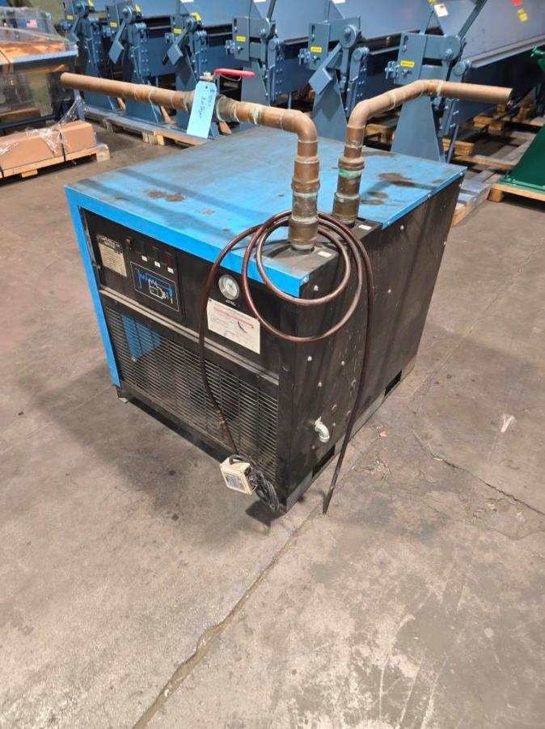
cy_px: 364
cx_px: 272
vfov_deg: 74.0
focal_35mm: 23
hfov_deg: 58.8
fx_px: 484
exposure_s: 1/12
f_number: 1.7
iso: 160
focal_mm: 6.3
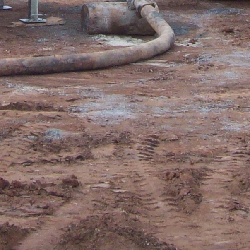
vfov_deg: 11.0
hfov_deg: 11.6
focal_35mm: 150
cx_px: 26
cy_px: -173
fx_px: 1226
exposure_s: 1/243
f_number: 4.8
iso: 80
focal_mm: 6
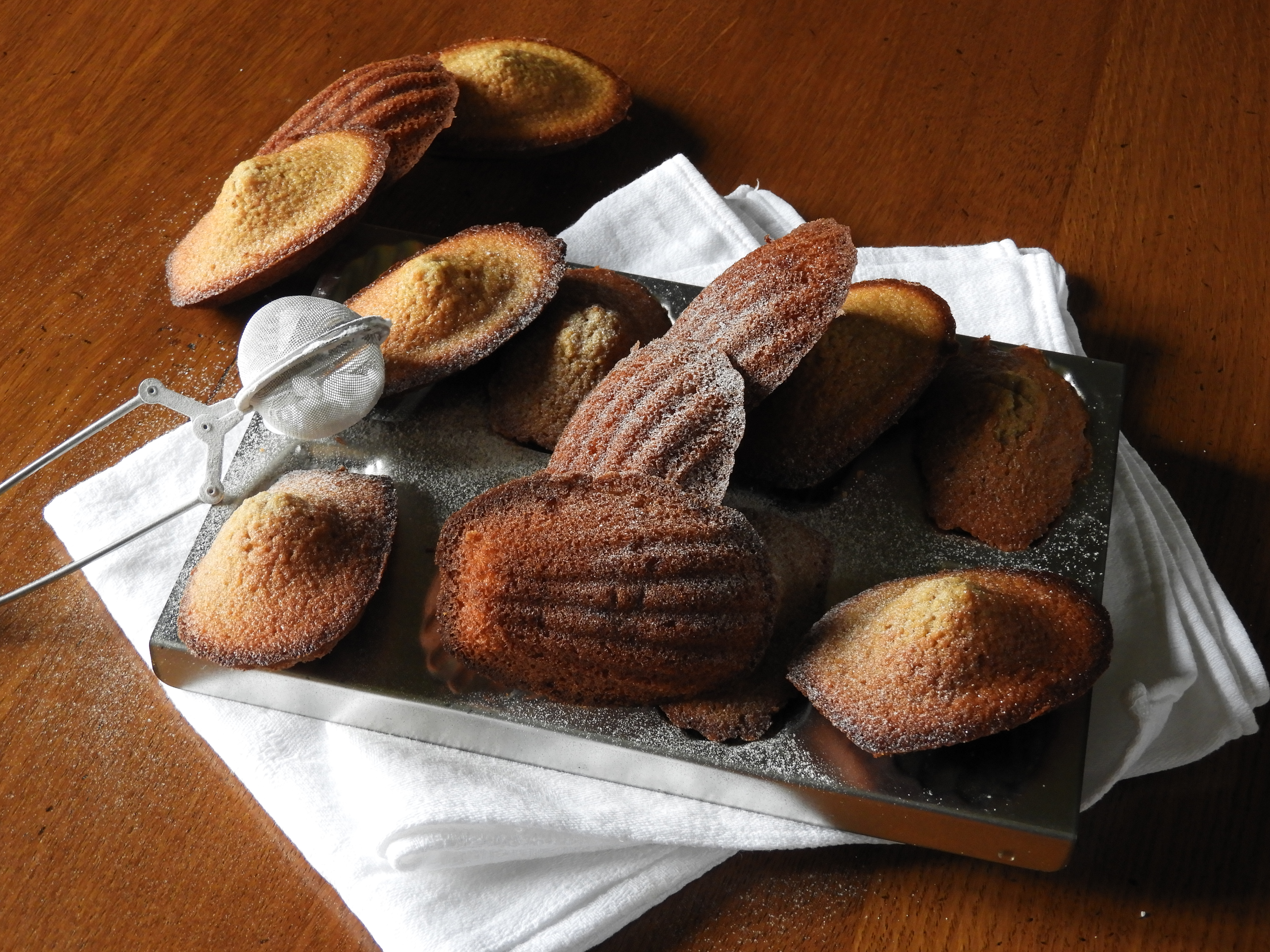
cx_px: 635
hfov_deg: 32.2
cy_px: 476
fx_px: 2201
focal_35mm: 60
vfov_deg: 24.4
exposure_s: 1/15
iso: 400
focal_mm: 10.7
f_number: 4.2
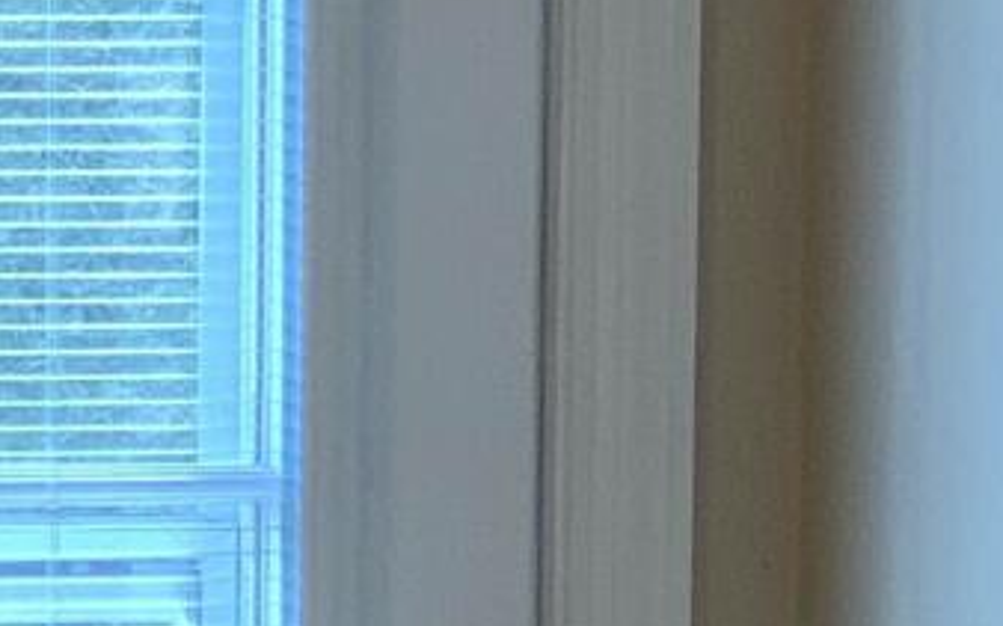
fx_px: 8908
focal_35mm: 326
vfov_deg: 4.0
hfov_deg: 6.3
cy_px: 1472
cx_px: -772
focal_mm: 6
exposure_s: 1/60
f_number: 2.4
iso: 80
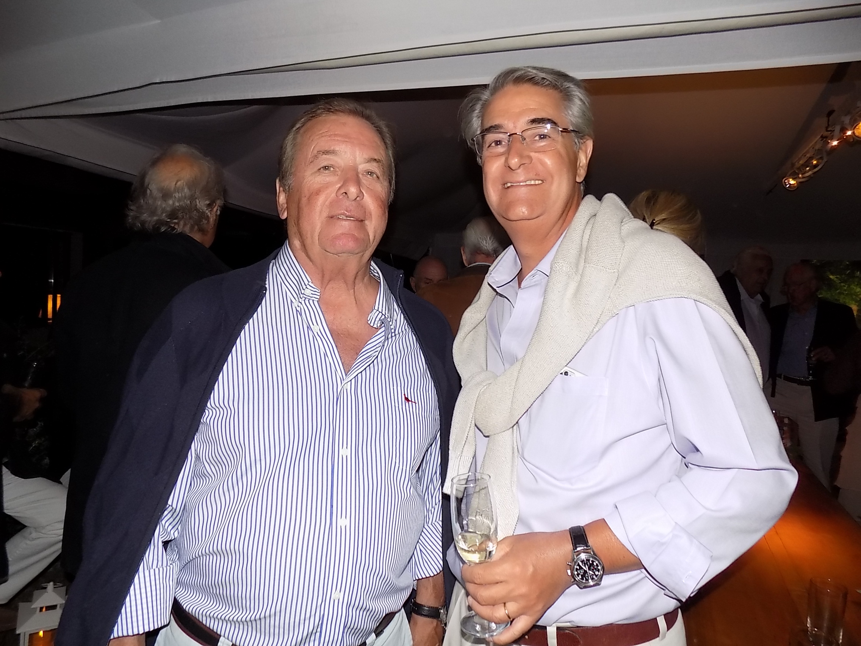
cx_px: 430
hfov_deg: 73.9
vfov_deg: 58.9
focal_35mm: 23
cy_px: 323
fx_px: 572
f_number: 3.1
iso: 200
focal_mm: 4
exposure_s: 1/30
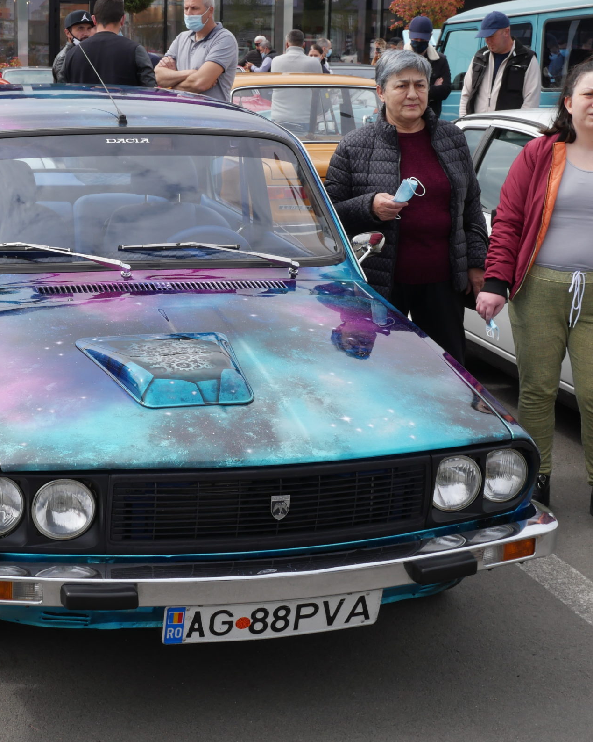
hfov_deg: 24.1
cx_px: 197
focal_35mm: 63
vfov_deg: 30.0
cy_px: 332
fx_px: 1382
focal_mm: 20
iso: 200
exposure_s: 1/400
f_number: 8
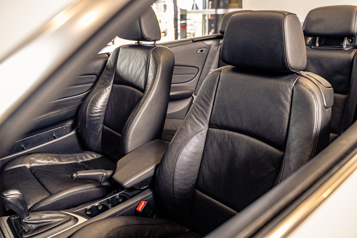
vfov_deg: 46.4
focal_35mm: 28
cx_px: 178
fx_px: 278
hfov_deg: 65.5
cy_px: 119
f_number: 3.5
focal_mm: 28
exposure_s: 1/160
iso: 500
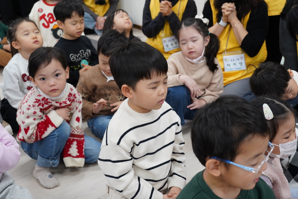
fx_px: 406
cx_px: 149
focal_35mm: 49
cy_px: 100
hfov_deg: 40.3
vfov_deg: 27.5
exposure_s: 1/80
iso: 2500
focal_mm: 49
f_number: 6.3
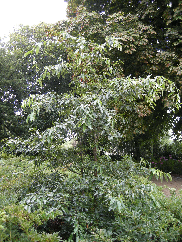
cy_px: 121
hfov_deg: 40.7
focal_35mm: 35
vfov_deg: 52.6
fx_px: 245
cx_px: 91
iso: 64
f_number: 3
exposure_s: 1/58.7
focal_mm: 7.5
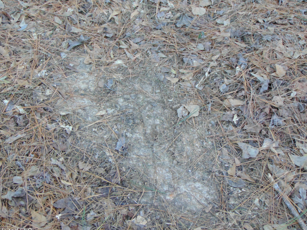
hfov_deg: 36.2
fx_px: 470
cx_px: 145
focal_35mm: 53
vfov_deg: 27.5
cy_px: 120
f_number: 3.5
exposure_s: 1/30
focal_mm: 9
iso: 320
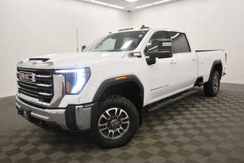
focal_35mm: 28
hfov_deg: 65.5
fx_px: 190
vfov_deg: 46.4
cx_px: 122
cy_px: 82
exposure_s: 1/200
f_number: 5.6
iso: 800
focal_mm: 19
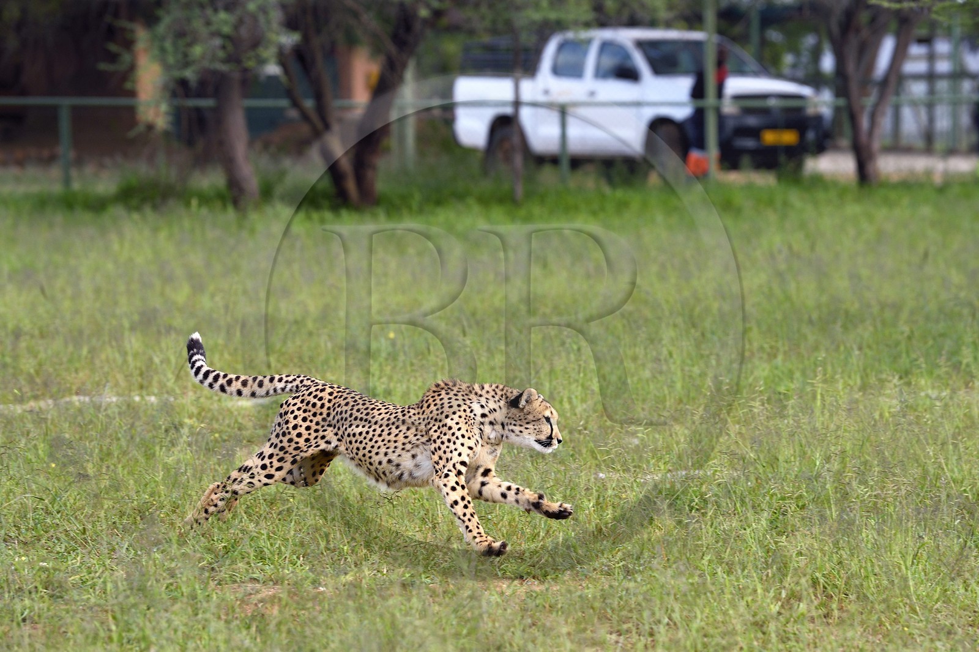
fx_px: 5437
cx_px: 490
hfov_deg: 10.3
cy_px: 326
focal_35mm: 200
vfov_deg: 6.9
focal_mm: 200
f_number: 5
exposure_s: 1/1000
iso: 400
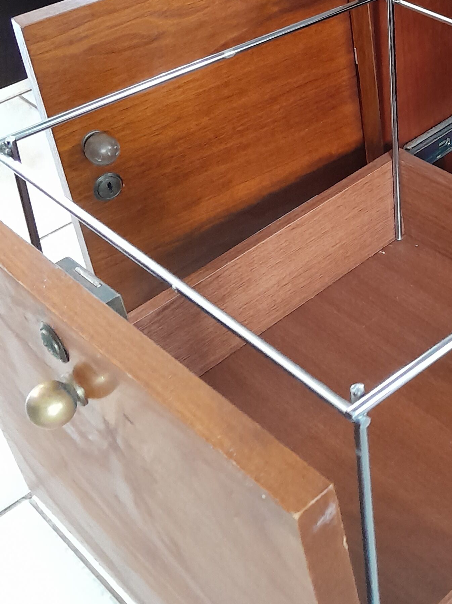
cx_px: 497
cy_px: 146
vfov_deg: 32.1
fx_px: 1027
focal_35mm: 59
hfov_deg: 23.3
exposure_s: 1/24
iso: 640
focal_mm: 3.98
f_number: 1.8
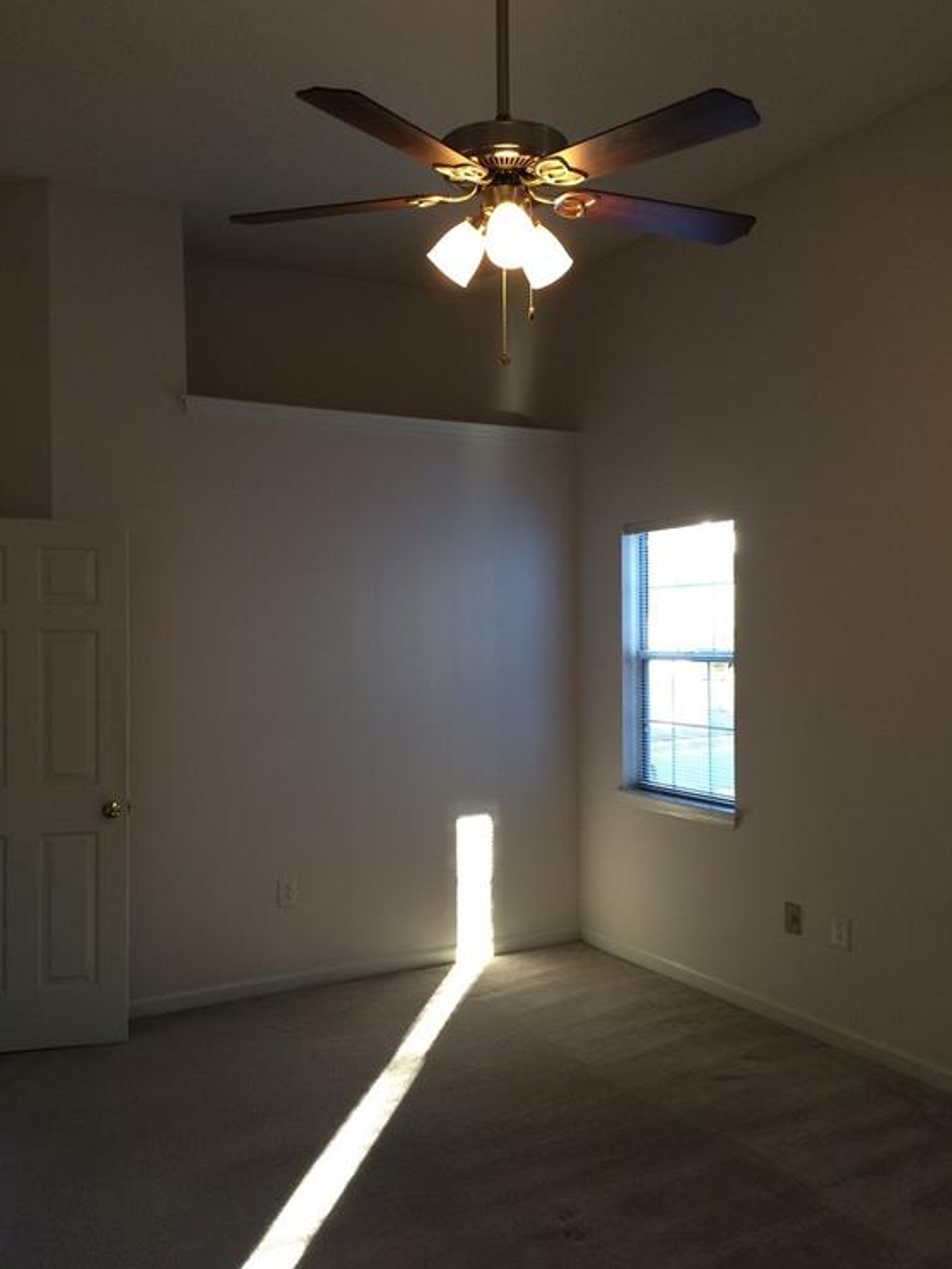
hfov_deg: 46.8
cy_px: 641
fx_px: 1099
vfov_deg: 59.9
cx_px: 480
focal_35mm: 30
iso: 64
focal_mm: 4.15
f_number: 2.2
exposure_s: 1/30
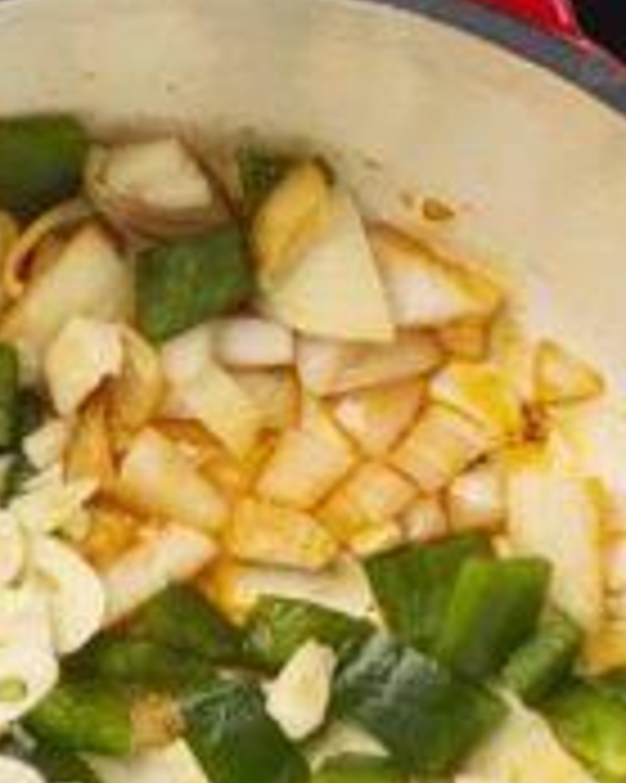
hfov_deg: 3.6
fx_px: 9874
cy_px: 608
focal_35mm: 426
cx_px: 322
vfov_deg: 4.5
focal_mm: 105
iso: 100
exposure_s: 1/200
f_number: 9
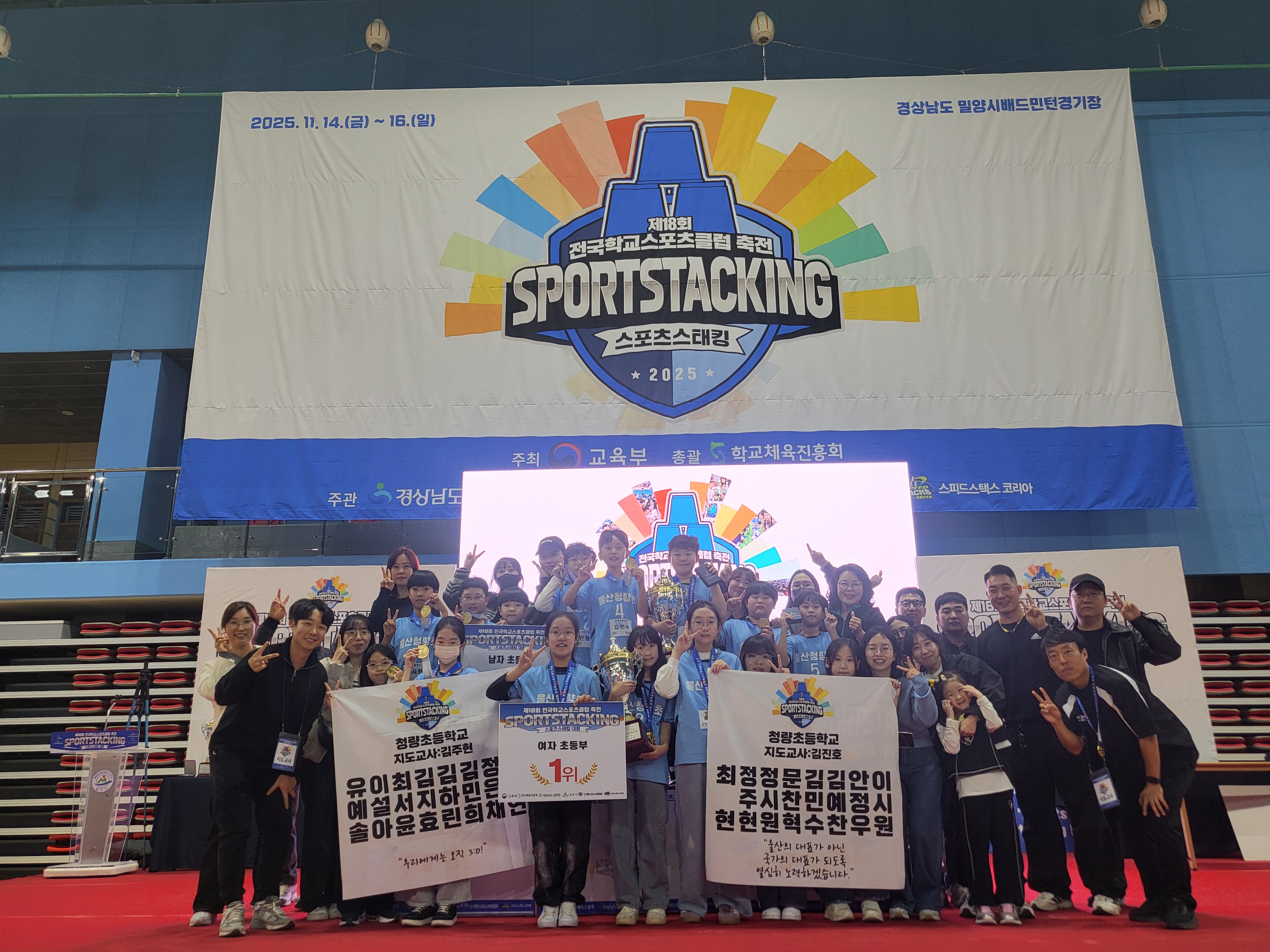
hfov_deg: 67.3
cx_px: 635
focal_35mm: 26
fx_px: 954
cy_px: 476
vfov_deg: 53.1
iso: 50
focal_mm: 4.25
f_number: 1.8
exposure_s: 1/192
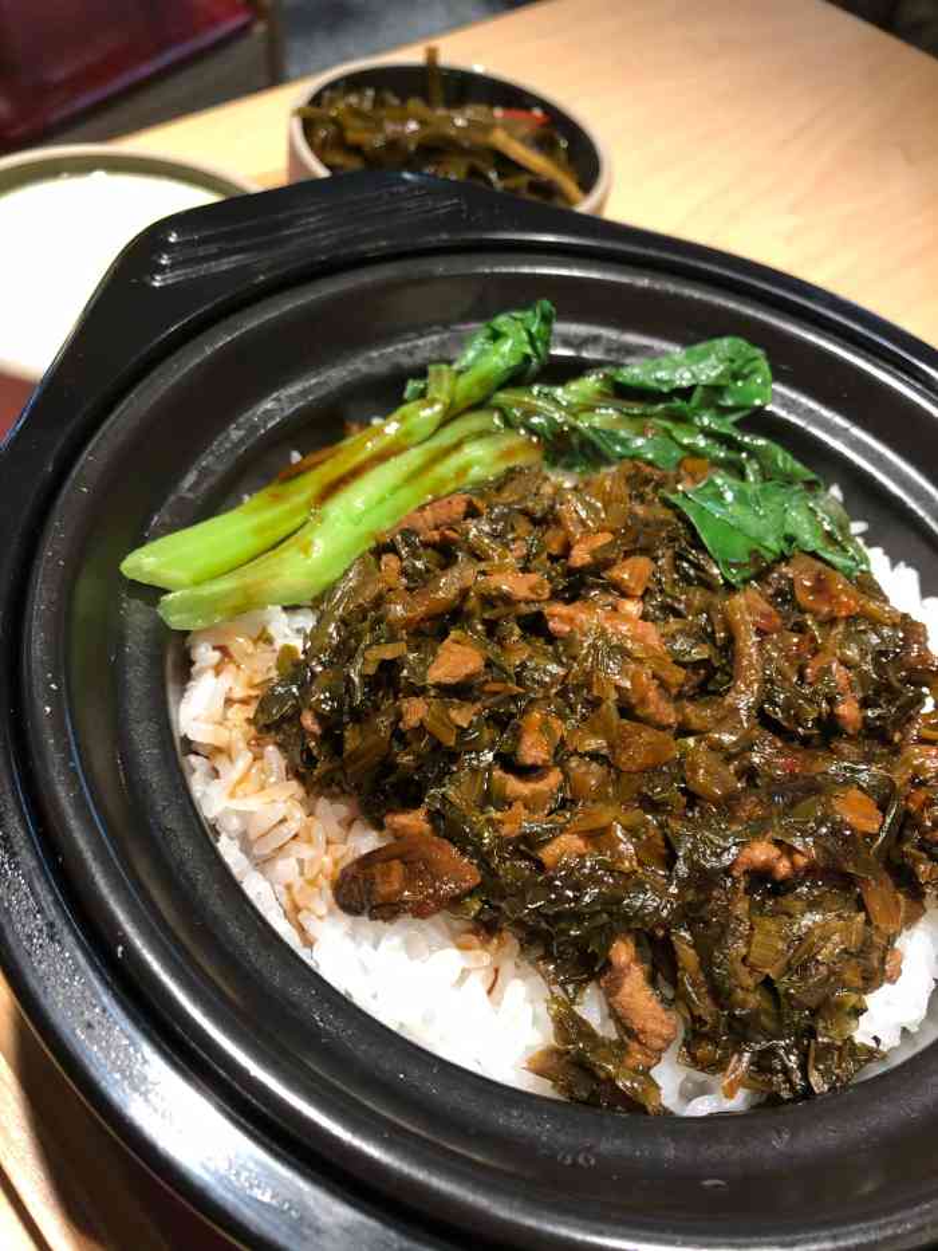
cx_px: 469
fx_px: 1011
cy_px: 626
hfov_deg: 49.8
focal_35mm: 28
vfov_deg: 63.4
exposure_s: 1/20
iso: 32
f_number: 1.8
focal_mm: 4
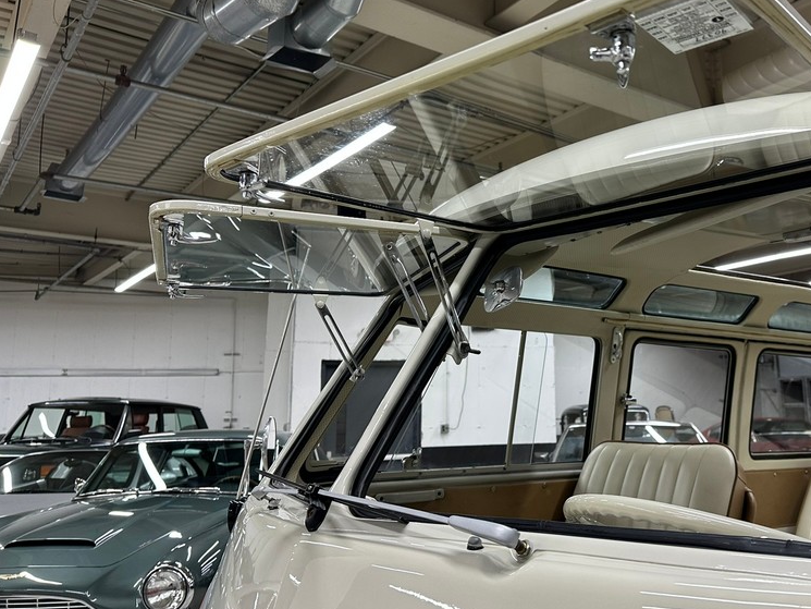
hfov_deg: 54.3
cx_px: 538
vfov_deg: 42.9
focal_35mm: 33
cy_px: 268
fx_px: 773
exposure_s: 1/60
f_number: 1.78
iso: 125
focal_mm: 6.86
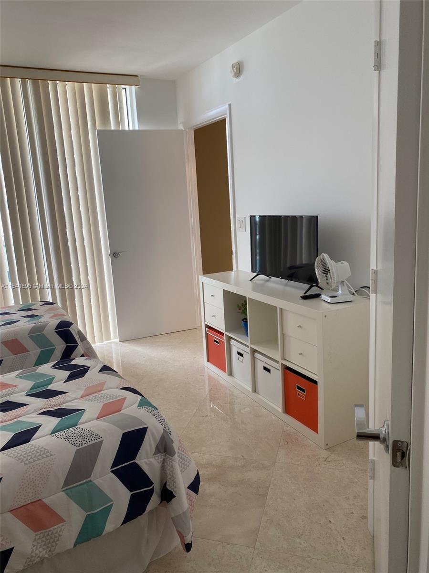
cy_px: 286
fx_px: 430
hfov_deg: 53.0
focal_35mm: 26
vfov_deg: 67.3
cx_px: 214
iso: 80
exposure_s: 1/60
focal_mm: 4.25
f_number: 1.8
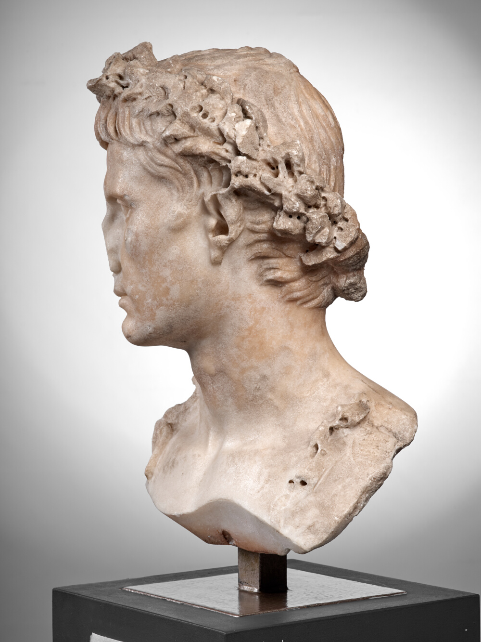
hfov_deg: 23.3
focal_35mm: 63
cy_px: 321
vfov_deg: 30.7
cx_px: 240
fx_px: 1167
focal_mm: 80
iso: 200
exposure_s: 1/125
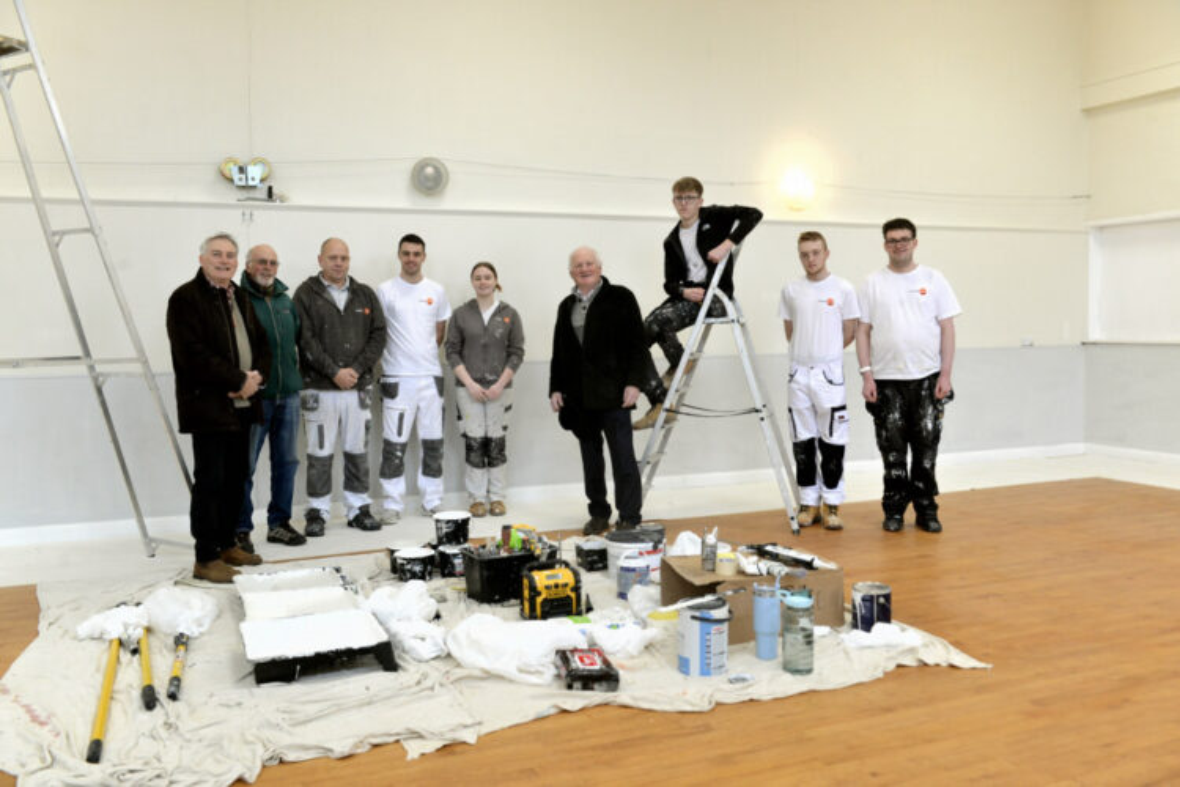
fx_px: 1049
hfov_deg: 58.7
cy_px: 394
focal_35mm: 32
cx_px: 590
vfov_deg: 41.1
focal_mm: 32
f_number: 5.6
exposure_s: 1/125
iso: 1600
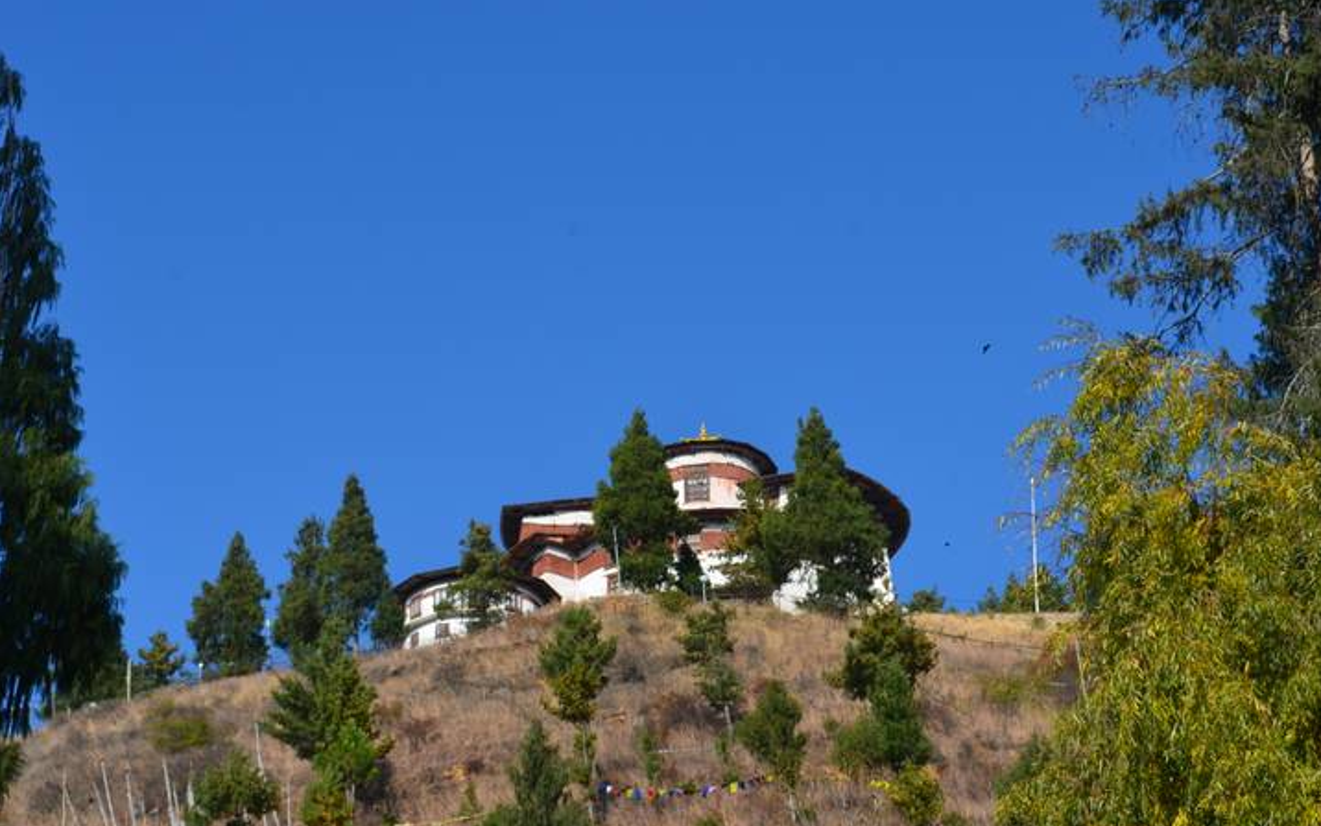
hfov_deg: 24.5
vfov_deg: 15.5
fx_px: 3044
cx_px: 662
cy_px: 398
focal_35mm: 85
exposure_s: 1/125
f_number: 11
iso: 110
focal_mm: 55
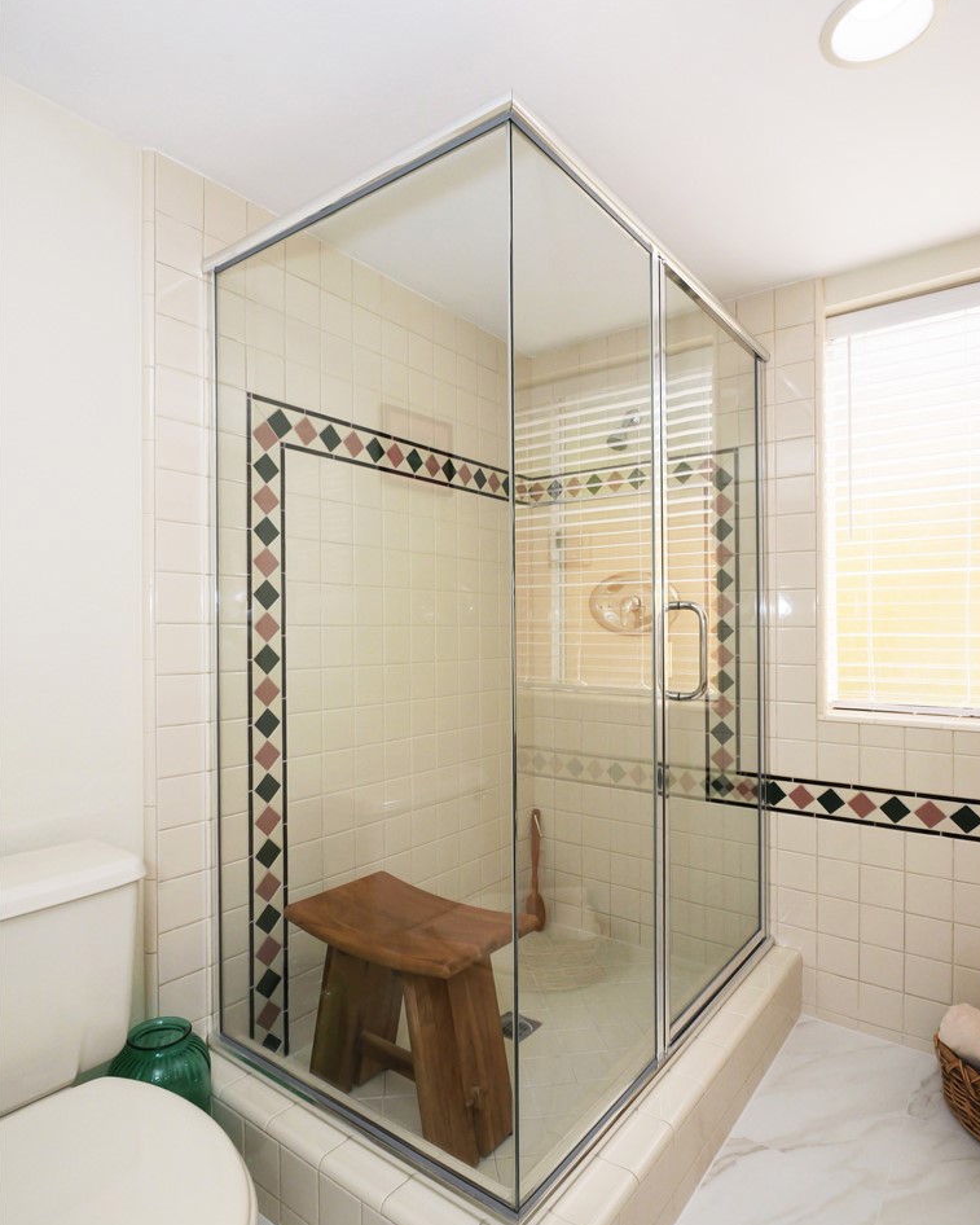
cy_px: 612
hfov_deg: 70.9
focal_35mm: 19
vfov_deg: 83.3
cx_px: 495
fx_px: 689
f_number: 11
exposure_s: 1/250
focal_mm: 9
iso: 400
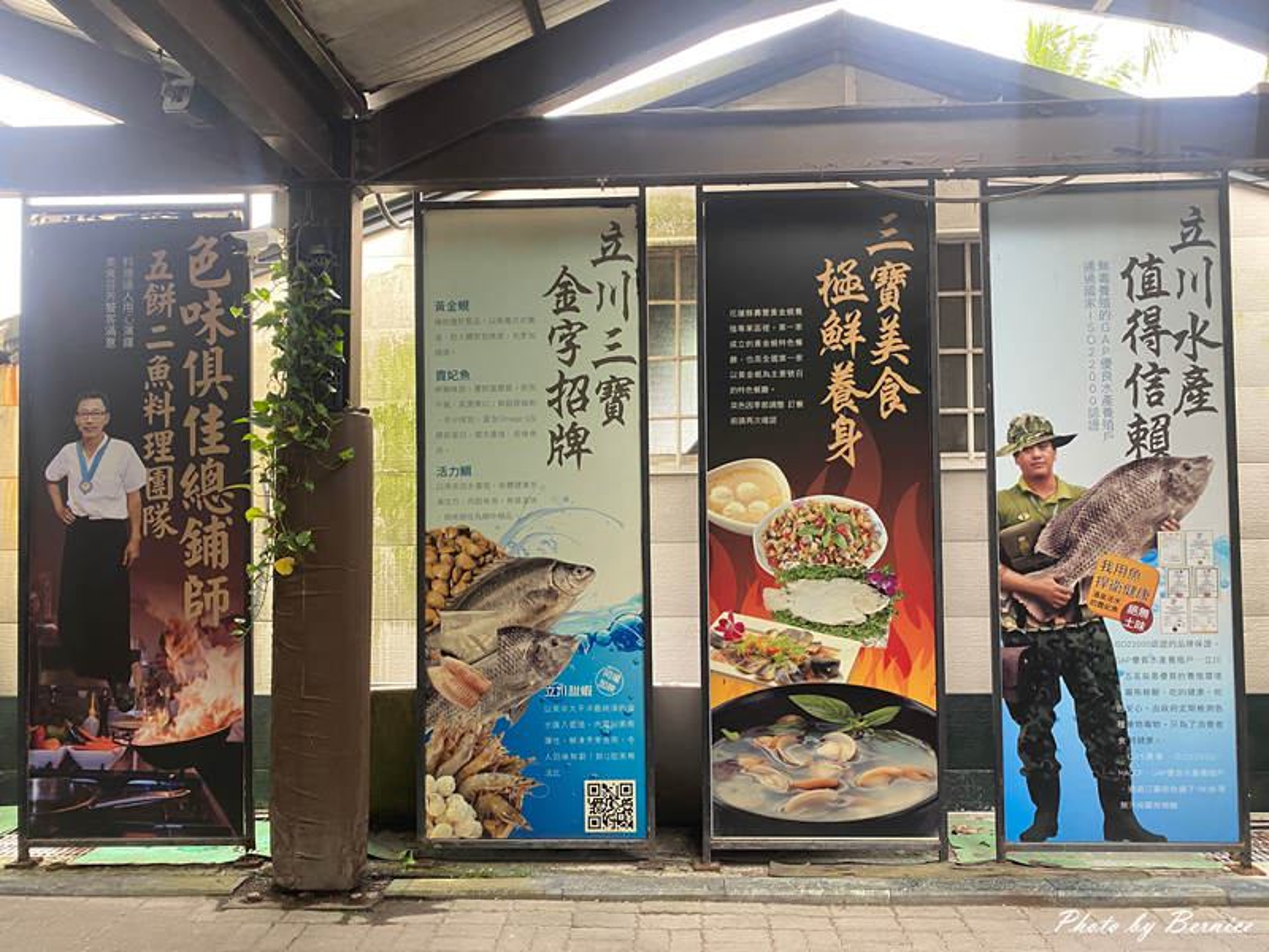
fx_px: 953
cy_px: 476
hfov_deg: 67.3
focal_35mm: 26
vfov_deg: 53.1
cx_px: 634
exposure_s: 1/60
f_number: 1.8
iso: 160
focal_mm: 4.25
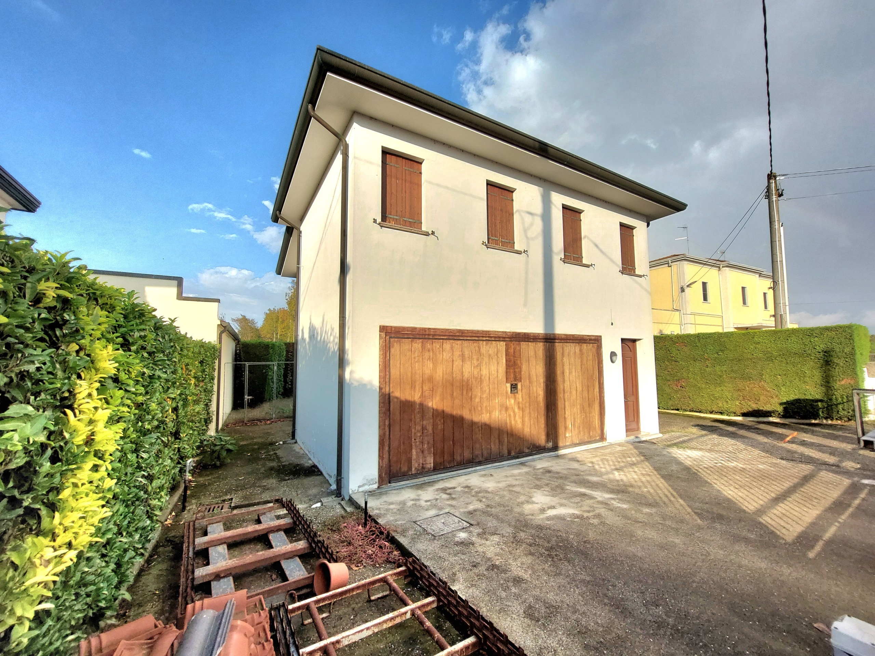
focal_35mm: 13
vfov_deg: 89.9
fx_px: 329
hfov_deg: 106.2
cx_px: 438
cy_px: 328
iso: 50
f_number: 2.2
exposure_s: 1/2000
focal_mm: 1.74
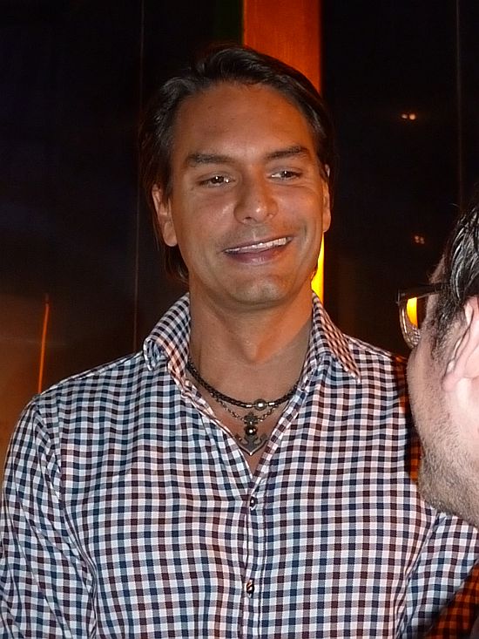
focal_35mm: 72
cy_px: 320
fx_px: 1328
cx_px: 240
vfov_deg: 27.0
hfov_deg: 20.4
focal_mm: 11.9
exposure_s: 1/60
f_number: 4.1
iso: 1250
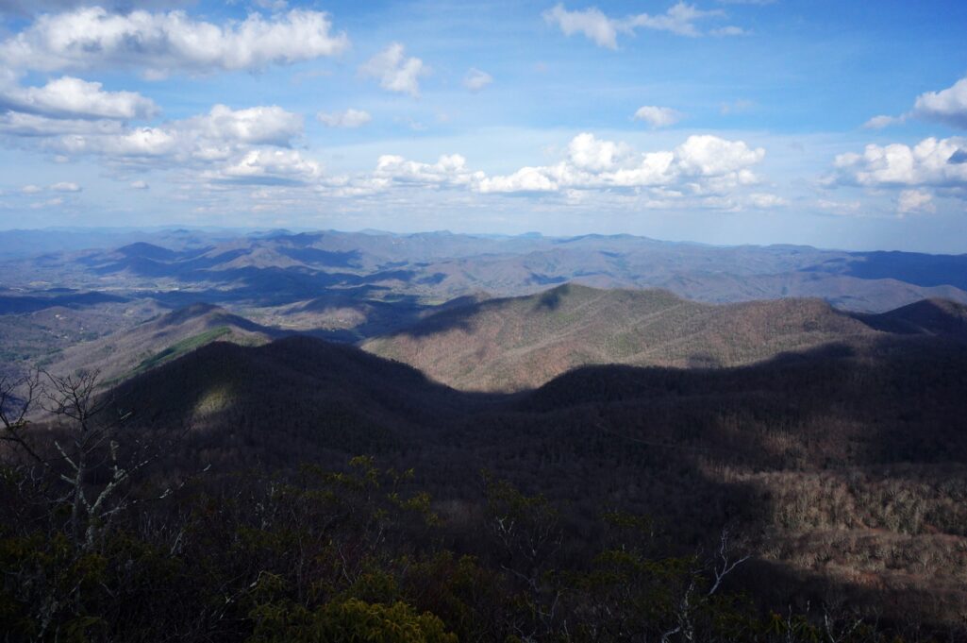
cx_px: 484
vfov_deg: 53.0
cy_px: 322
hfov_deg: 73.8
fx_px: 644
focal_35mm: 24
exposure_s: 1/2500
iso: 800
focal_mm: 16
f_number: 7.1
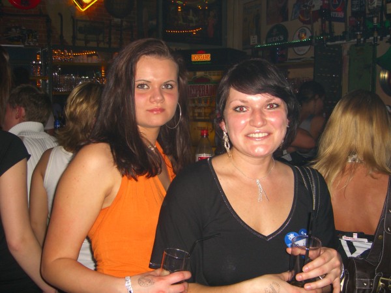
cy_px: 146
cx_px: 196
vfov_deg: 37.7
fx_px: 429
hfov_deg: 49.0
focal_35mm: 38
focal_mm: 7.9
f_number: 2.8
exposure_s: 1/60
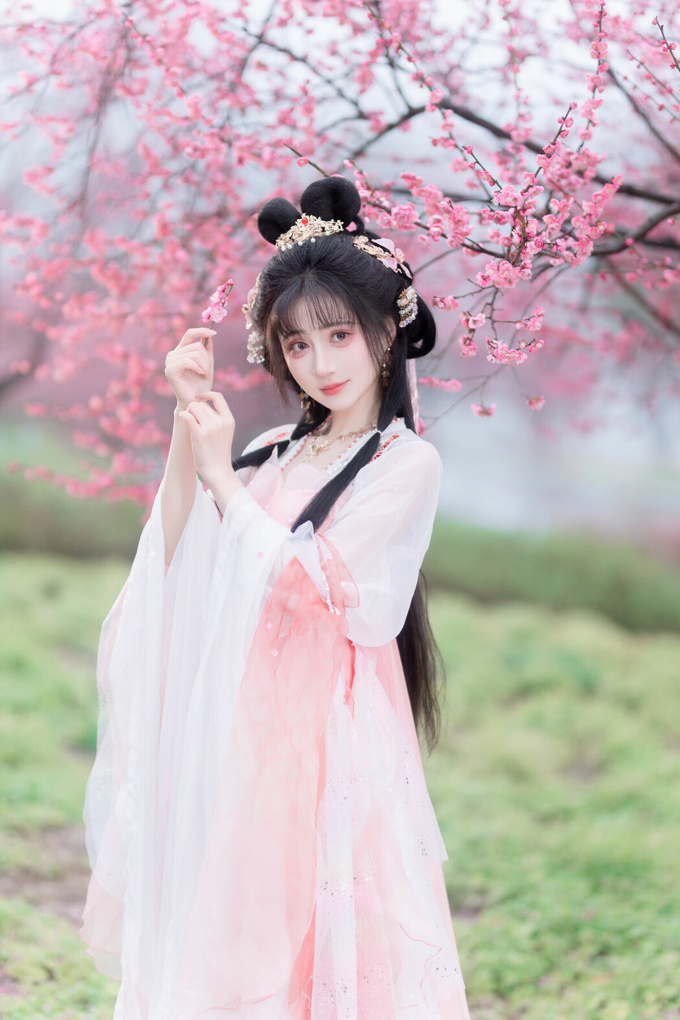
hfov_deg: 16.1
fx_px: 2408
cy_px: 510
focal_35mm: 85
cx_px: 340
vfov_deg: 23.9
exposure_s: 1/800
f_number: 1.4
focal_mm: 85
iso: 250
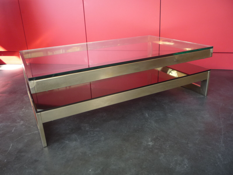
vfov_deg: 46.8
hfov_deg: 60.0
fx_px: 202
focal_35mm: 30
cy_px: 88
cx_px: 116
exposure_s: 1/30
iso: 160
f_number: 3.3
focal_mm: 5.2
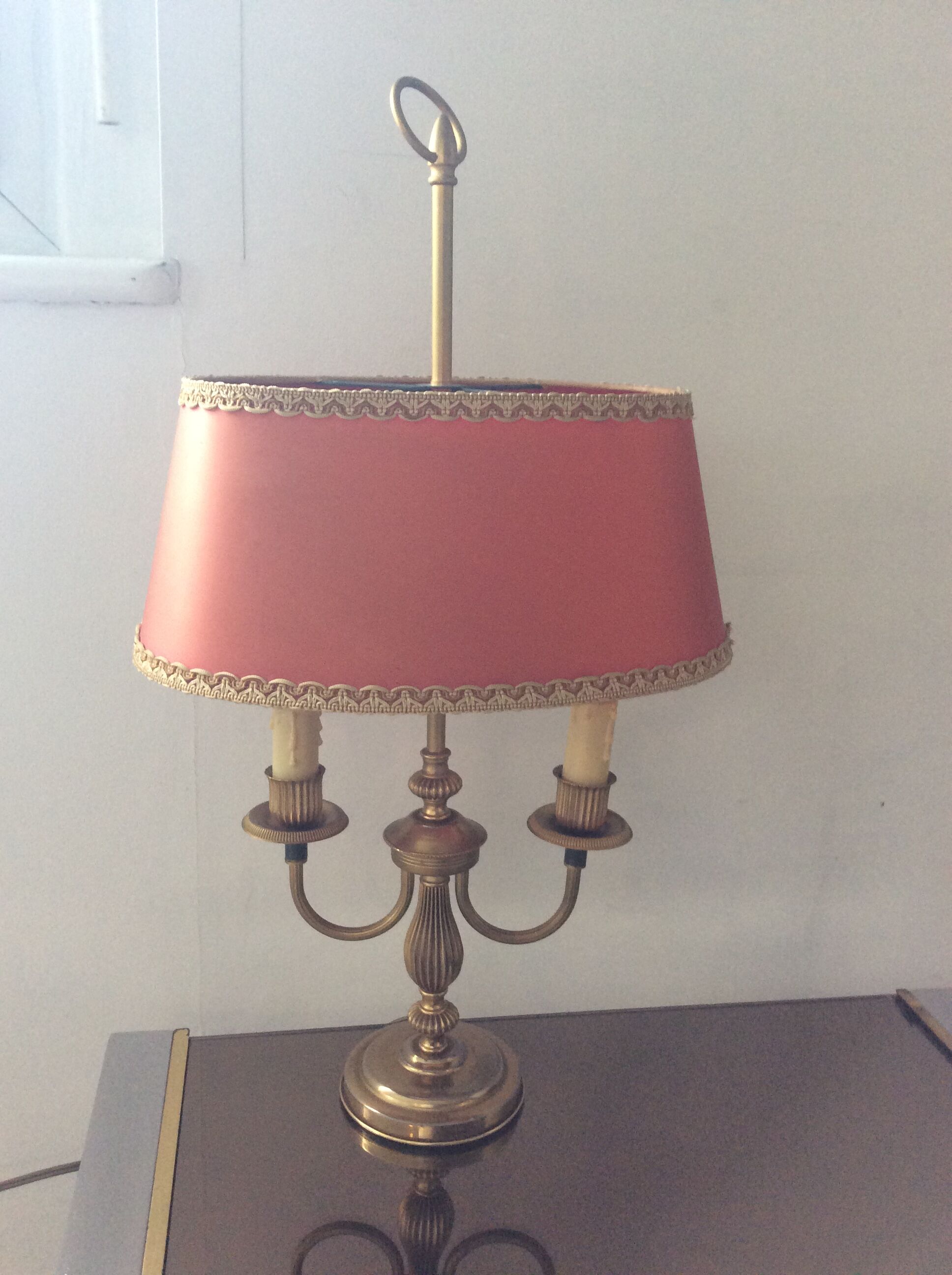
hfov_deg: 44.1
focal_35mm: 32
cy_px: 638
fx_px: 1177
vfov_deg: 56.9
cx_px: 476
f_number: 2.4
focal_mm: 3.3
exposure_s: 1/25
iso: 80
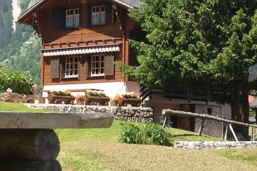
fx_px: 1128
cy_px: 10
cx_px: 172
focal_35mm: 158
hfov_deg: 13.0
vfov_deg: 8.6
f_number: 2.4
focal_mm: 4.28
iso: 50
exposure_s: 1/812
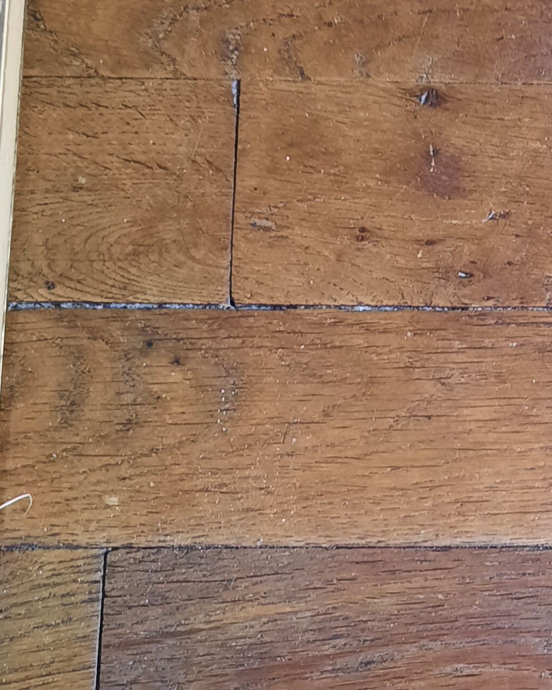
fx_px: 1552
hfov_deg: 19.5
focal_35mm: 76
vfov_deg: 25.0
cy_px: 414
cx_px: 571
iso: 320
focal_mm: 4.6
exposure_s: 1/25
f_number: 2
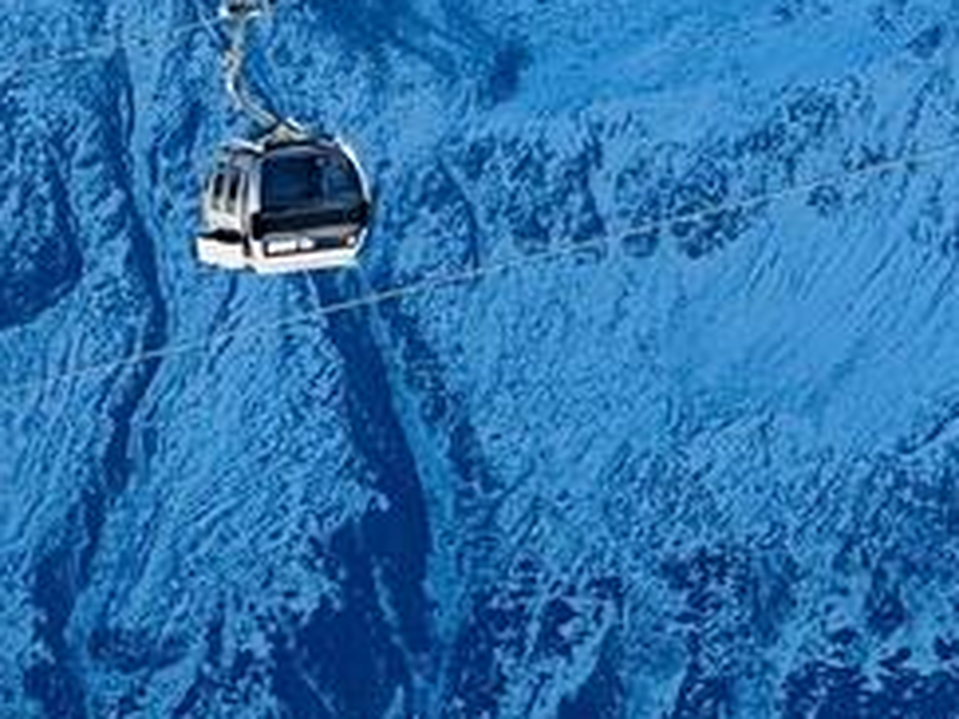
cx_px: 351
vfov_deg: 4.5
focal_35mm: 327
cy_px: -448
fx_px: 9055
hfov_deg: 6.1
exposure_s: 1/1429
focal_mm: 9
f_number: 2.8
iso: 32
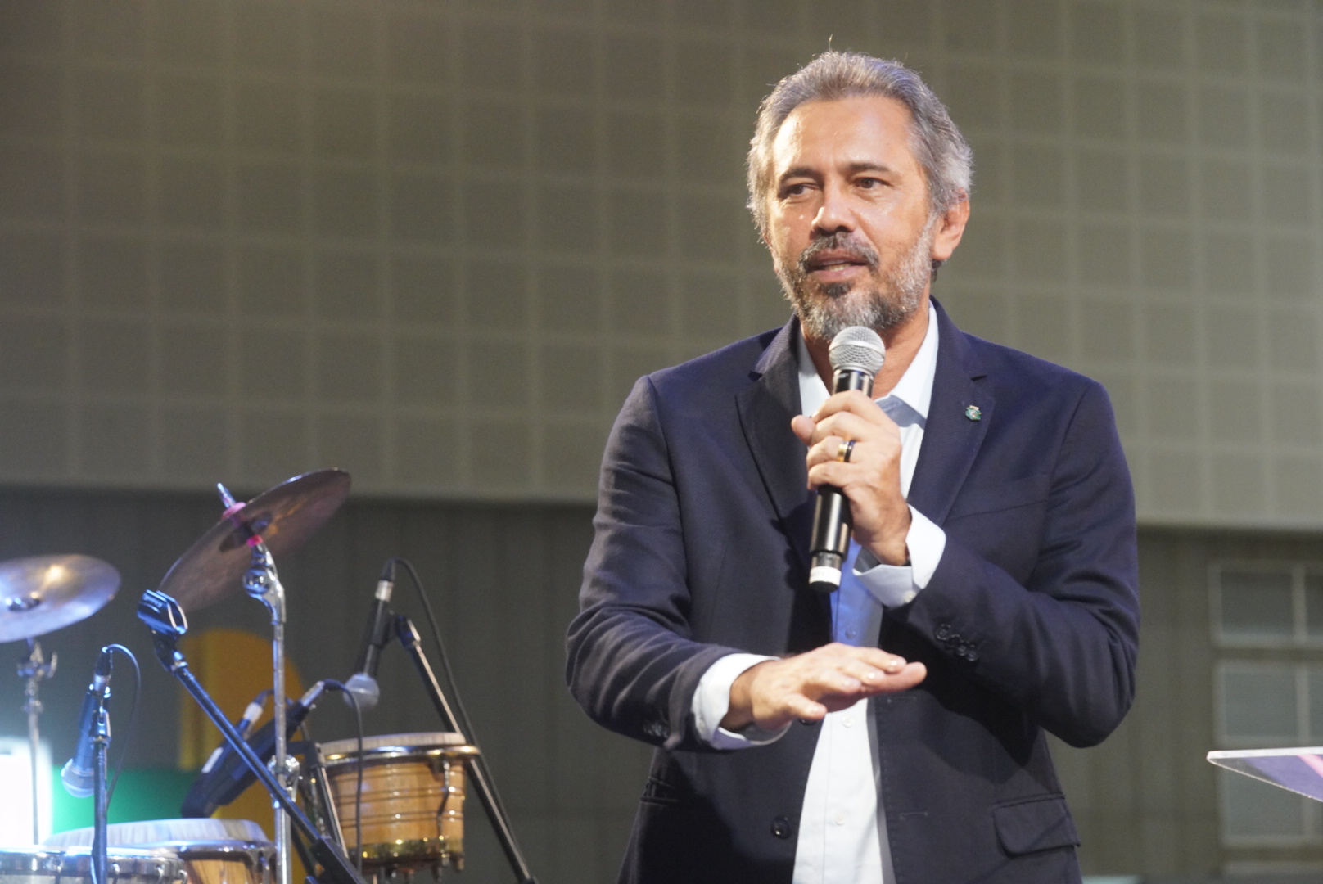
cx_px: 662
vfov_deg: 11.4
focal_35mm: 120
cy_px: 442
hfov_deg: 17.1
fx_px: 4413
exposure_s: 1/160
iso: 8000
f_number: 6.3
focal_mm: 120
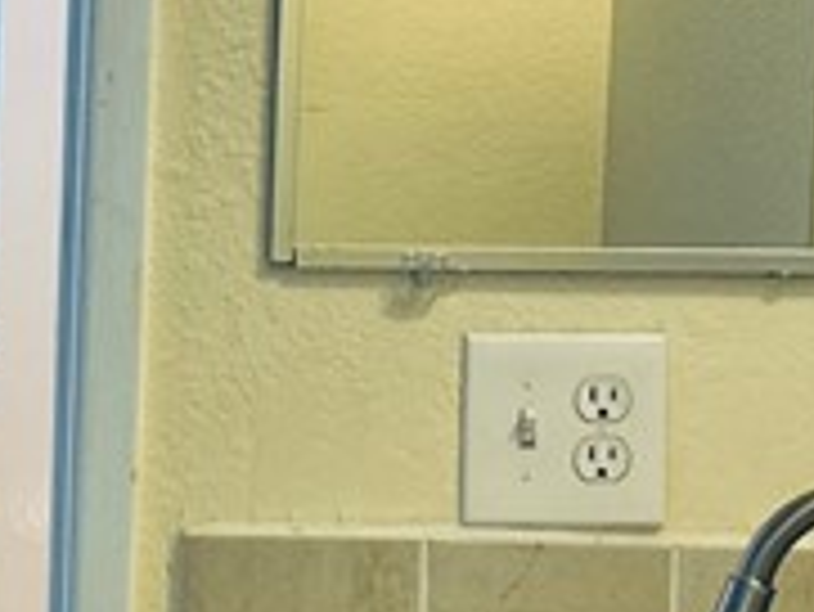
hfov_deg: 13.4
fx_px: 3200
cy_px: 450
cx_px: -499
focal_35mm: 136
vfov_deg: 10.9
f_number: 1.78
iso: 200
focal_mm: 6.86
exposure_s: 1/120
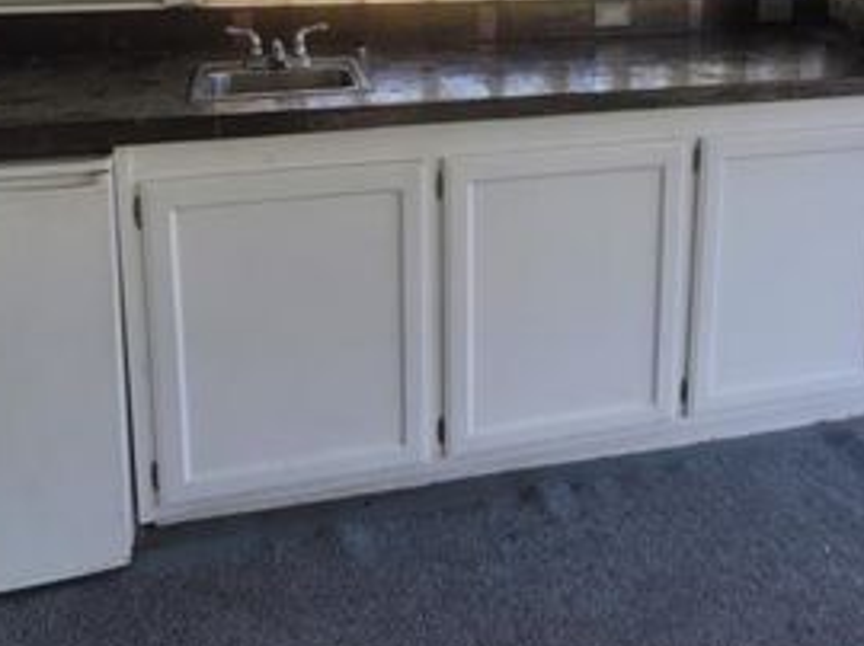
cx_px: 520
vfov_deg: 38.5
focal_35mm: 34
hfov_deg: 53.6
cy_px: 51
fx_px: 848
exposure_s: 1/122
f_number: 2.2
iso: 64
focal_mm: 2.2
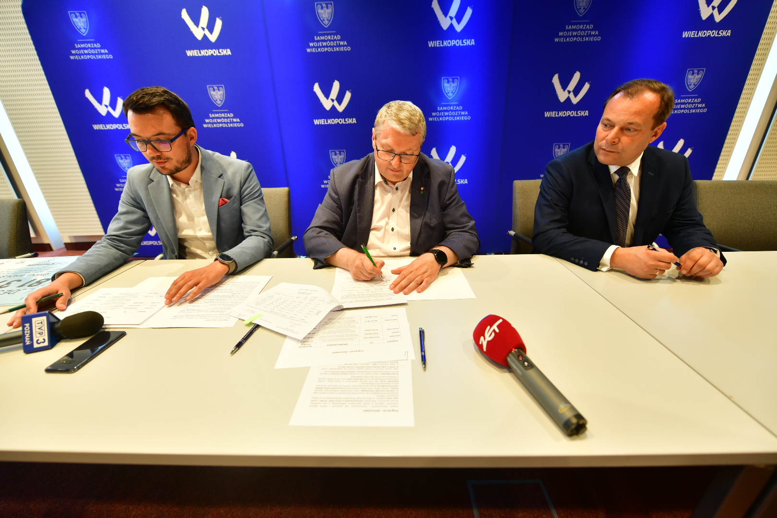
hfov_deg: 104.3
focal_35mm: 14
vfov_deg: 81.2
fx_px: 302
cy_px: 259
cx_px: 388
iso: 500
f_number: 2.8
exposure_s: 1/80
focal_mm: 14
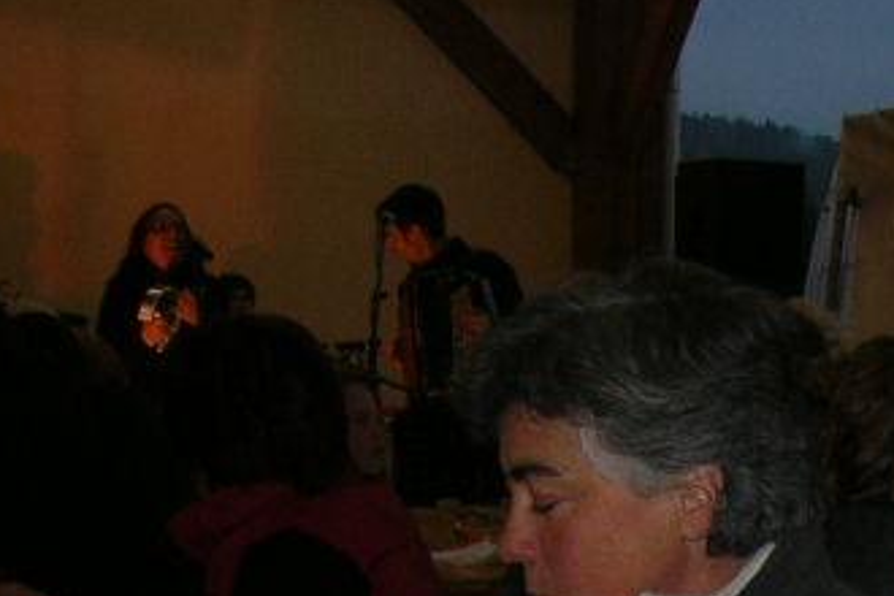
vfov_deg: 11.4
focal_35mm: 113
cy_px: 1021
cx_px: 1273
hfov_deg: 16.7
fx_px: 2806
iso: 50
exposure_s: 1/60.1
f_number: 2.8
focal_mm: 5.8
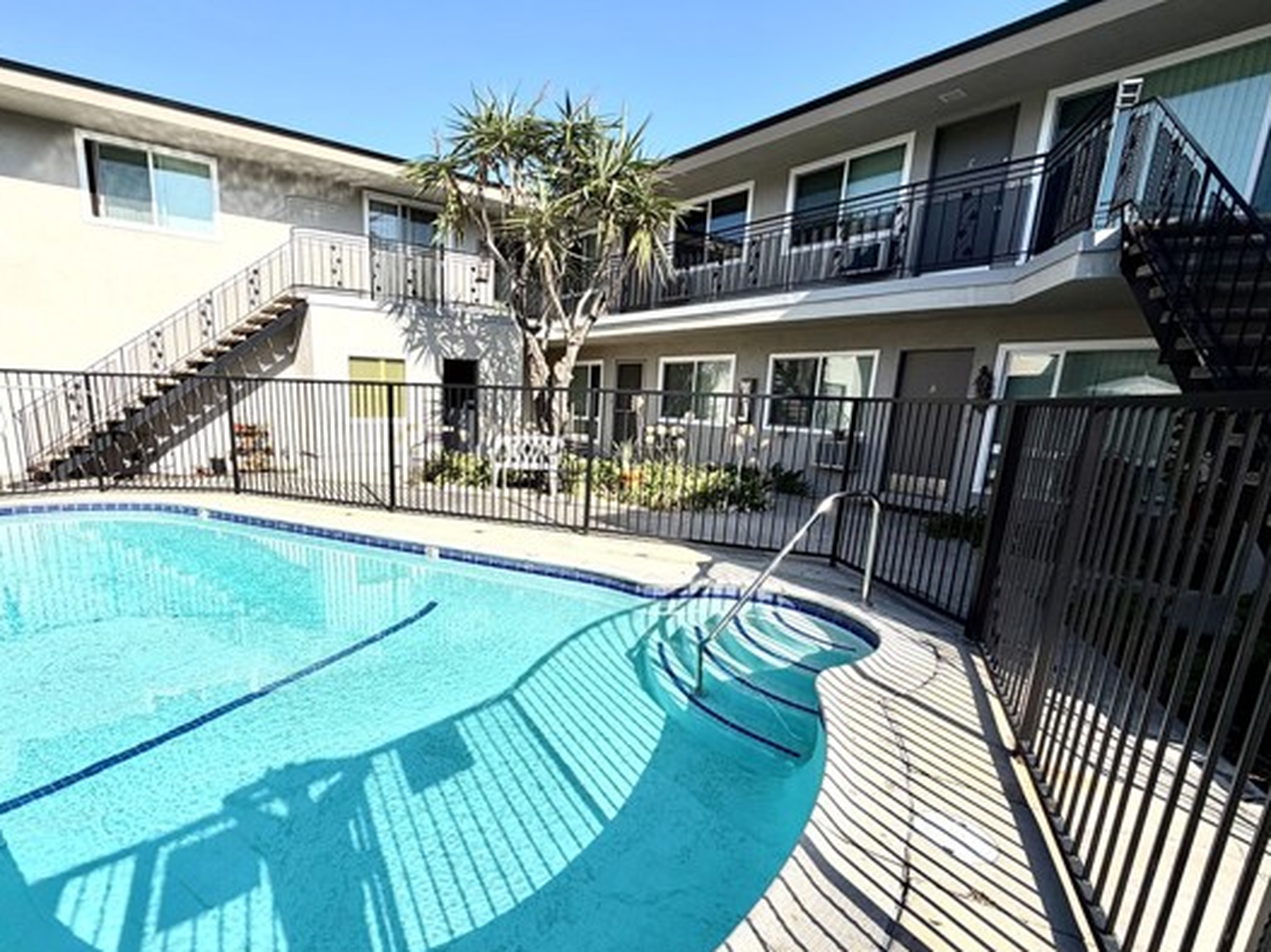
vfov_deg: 74.3
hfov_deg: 90.4
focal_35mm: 17
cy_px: 540
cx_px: 543
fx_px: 624
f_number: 2.2
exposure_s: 1/888
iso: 20
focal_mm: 2.22
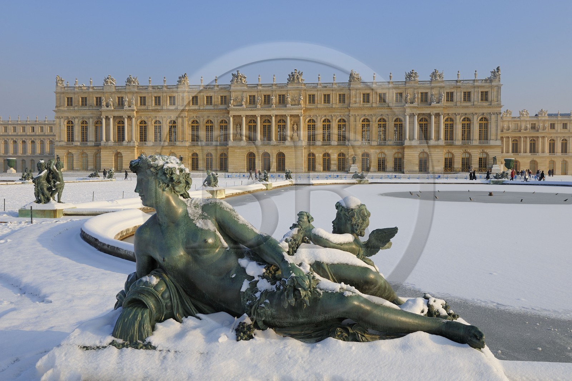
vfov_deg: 36.8
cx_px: 286
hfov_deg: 53.2
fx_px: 572
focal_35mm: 36
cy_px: 190
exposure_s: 1/100
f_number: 18
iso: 200
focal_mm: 36
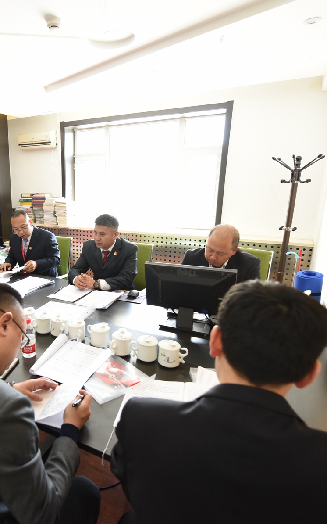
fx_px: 314
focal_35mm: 22
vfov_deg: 79.7
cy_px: 264
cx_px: 68
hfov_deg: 51.8
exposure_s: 1/80
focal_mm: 14
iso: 1250
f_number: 3.5
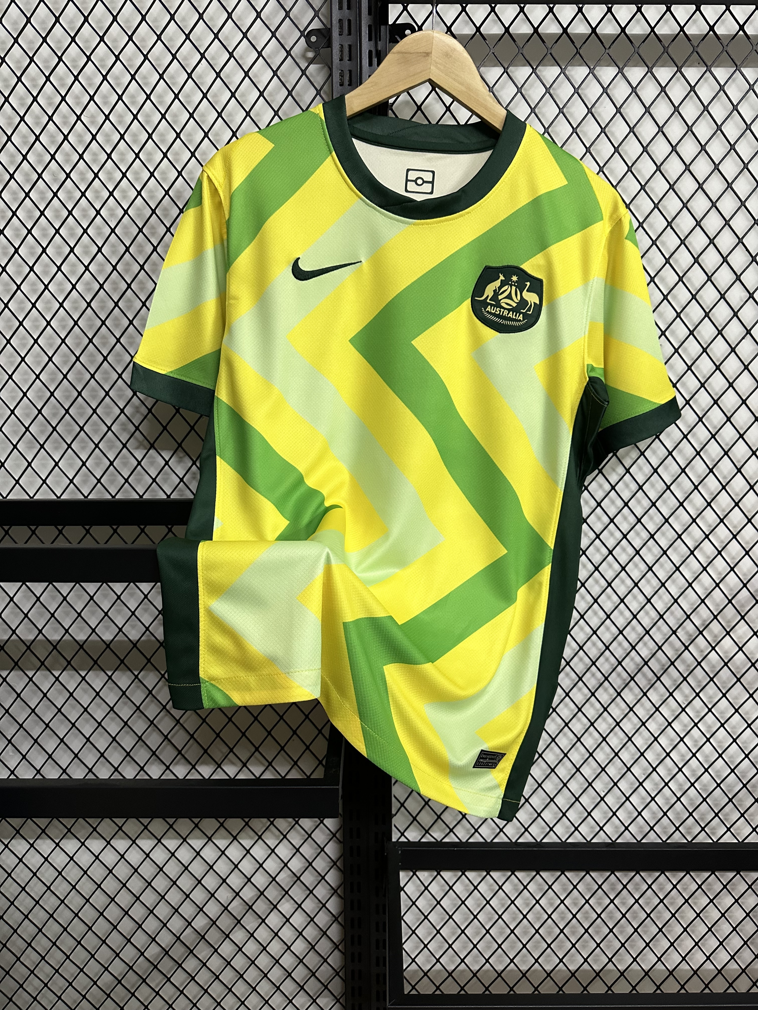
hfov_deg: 56.8
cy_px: 505
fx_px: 701
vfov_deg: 71.6
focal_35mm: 24
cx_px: 379
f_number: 1.78
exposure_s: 1/50
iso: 500
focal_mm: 6.86
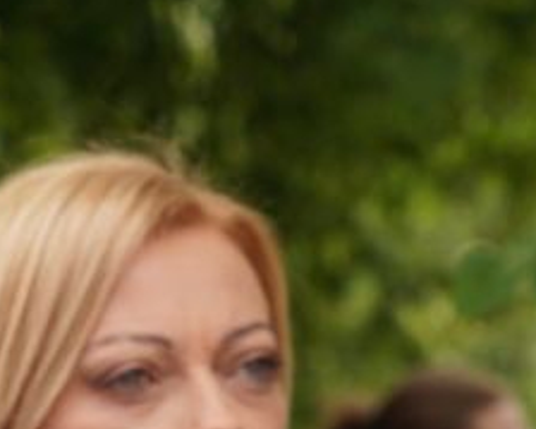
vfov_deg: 3.9
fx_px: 6137
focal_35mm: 387
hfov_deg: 5.0
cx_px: 110
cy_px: 986
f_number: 6.3
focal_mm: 71
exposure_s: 1/100
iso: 100
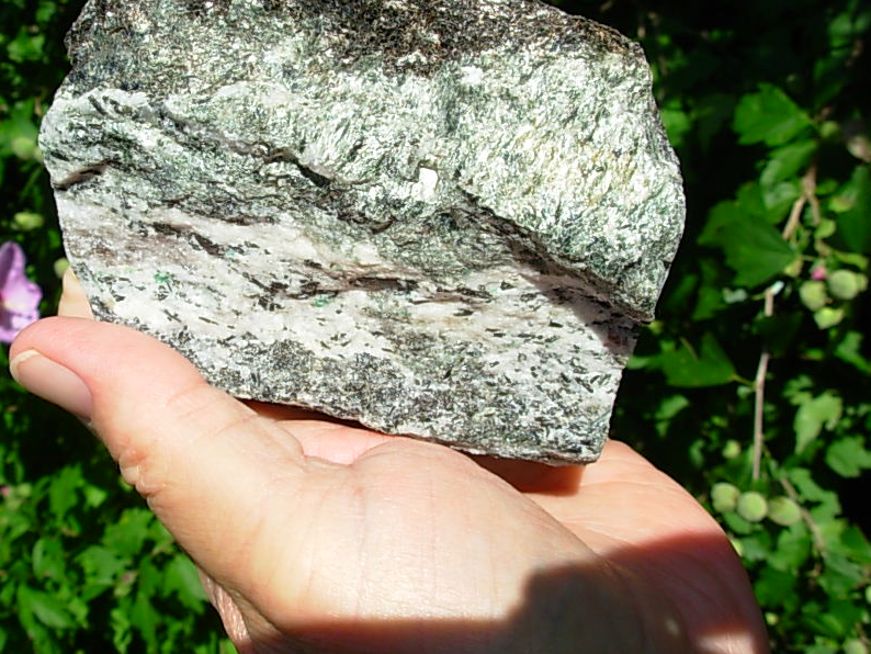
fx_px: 1233
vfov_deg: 29.5
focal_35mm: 49
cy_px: 236
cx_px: 383
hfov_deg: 38.8
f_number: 4.9
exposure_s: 1/527
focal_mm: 6.3
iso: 50
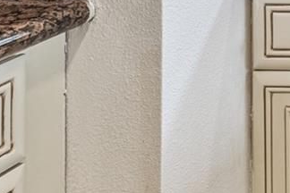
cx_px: 660
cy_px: -243
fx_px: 677
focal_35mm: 84
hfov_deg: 15.6
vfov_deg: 13.1
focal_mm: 17
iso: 200
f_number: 8
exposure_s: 1/13
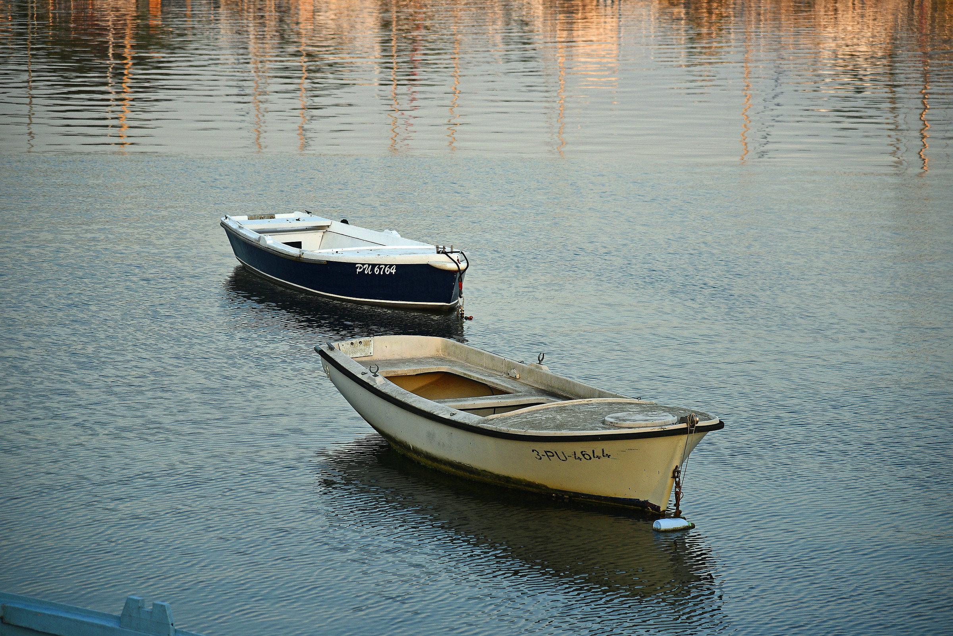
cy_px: 318
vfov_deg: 11.4
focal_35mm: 120
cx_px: 476
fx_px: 3178
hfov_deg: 17.1
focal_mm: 120
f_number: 4
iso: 400
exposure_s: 1/800
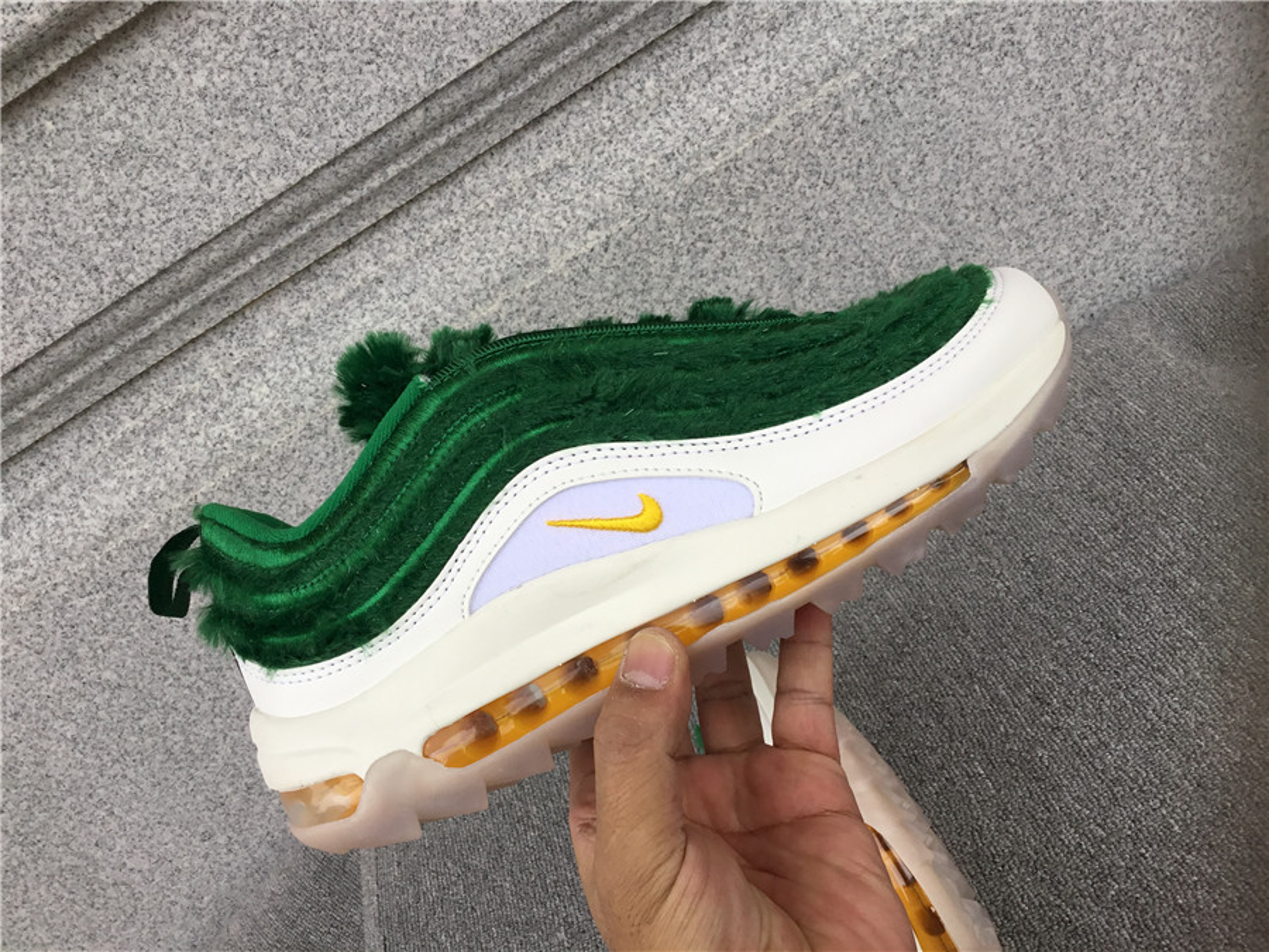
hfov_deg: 58.4
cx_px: 634
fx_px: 1136
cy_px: 476
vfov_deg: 45.4
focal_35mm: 31
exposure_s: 1/100
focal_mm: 3.3
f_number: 2.4
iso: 25
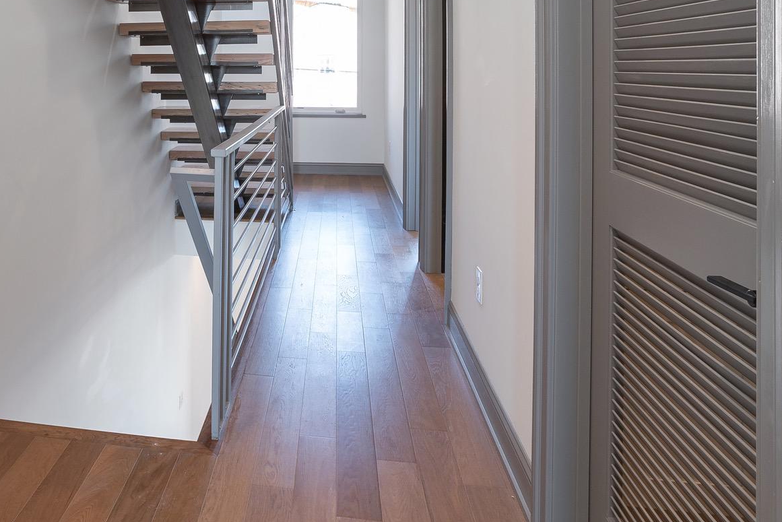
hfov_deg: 59.1
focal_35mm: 30
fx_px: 652
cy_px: 95
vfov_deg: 41.5
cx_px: 209
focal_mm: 17
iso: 320
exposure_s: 1/5
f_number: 10
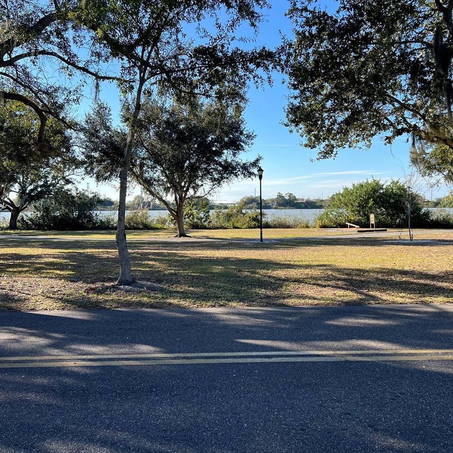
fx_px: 489
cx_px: 264
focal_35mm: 33
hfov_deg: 49.5
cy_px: 231
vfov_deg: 49.7
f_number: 1.5
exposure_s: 1/1531
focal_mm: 5.7
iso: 50
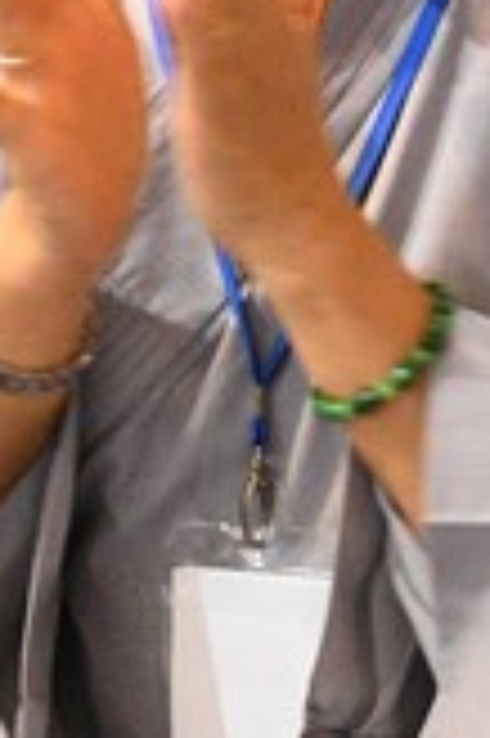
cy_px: -333
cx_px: 135
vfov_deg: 5.2
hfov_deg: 3.5
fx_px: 8122
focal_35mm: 397
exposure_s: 1/160
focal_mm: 100
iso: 20000
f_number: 4
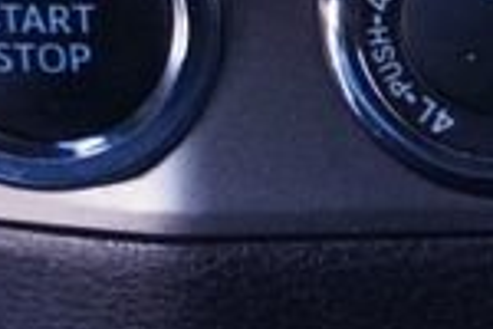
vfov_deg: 6.1
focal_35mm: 226
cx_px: 1163
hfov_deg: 8.4
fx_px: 3095
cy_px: 372
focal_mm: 22
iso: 1250
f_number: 4
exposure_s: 1/60
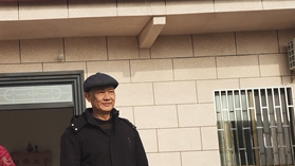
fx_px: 508
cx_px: 55
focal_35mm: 65
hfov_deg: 31.4
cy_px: 141
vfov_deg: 18.3
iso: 50
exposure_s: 1/1395
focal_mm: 4.75
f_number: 1.8
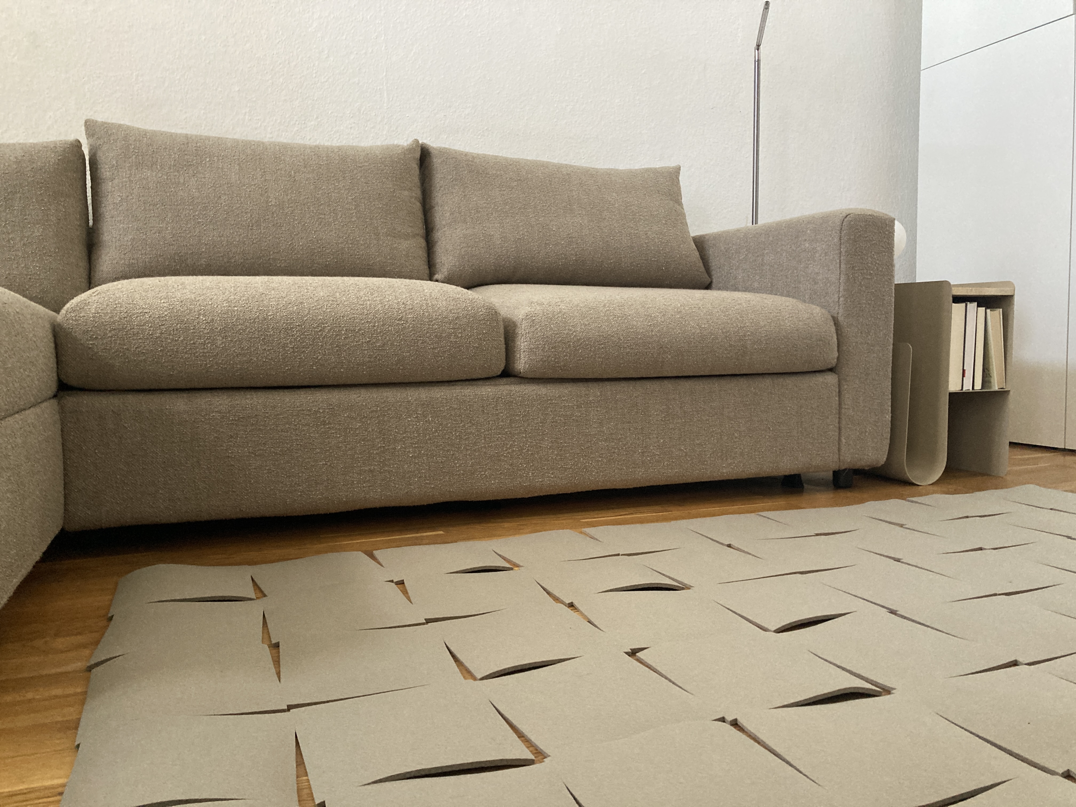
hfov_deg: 63.4
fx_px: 870
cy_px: 404
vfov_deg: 49.7
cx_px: 538
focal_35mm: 28
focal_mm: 3.99
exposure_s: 1/47
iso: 320
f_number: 1.8
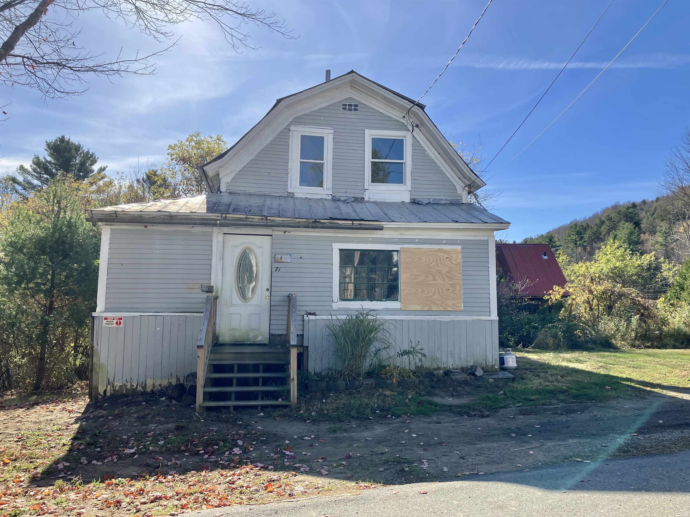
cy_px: 258
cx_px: 345
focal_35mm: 28
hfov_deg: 63.4
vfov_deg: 49.7
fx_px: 558
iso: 32
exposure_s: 1/1517
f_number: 1.8
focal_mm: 3.99
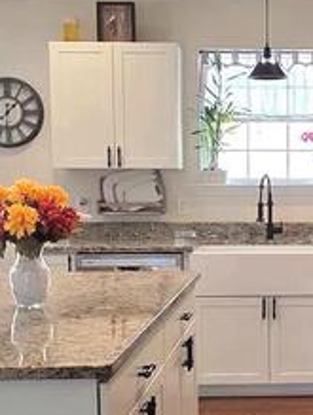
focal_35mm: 64
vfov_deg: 30.2
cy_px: 239
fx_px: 769
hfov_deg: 22.0
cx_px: 326
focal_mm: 2.2
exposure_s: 1/120
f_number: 1.9
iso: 200
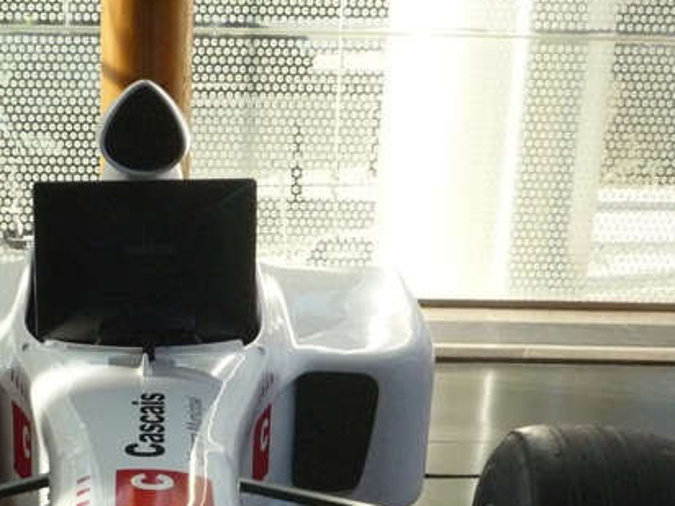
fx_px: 1599
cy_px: 578
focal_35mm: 82
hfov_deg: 23.5
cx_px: 143
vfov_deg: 17.3
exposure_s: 1/500
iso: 400
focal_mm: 5.8
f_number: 4
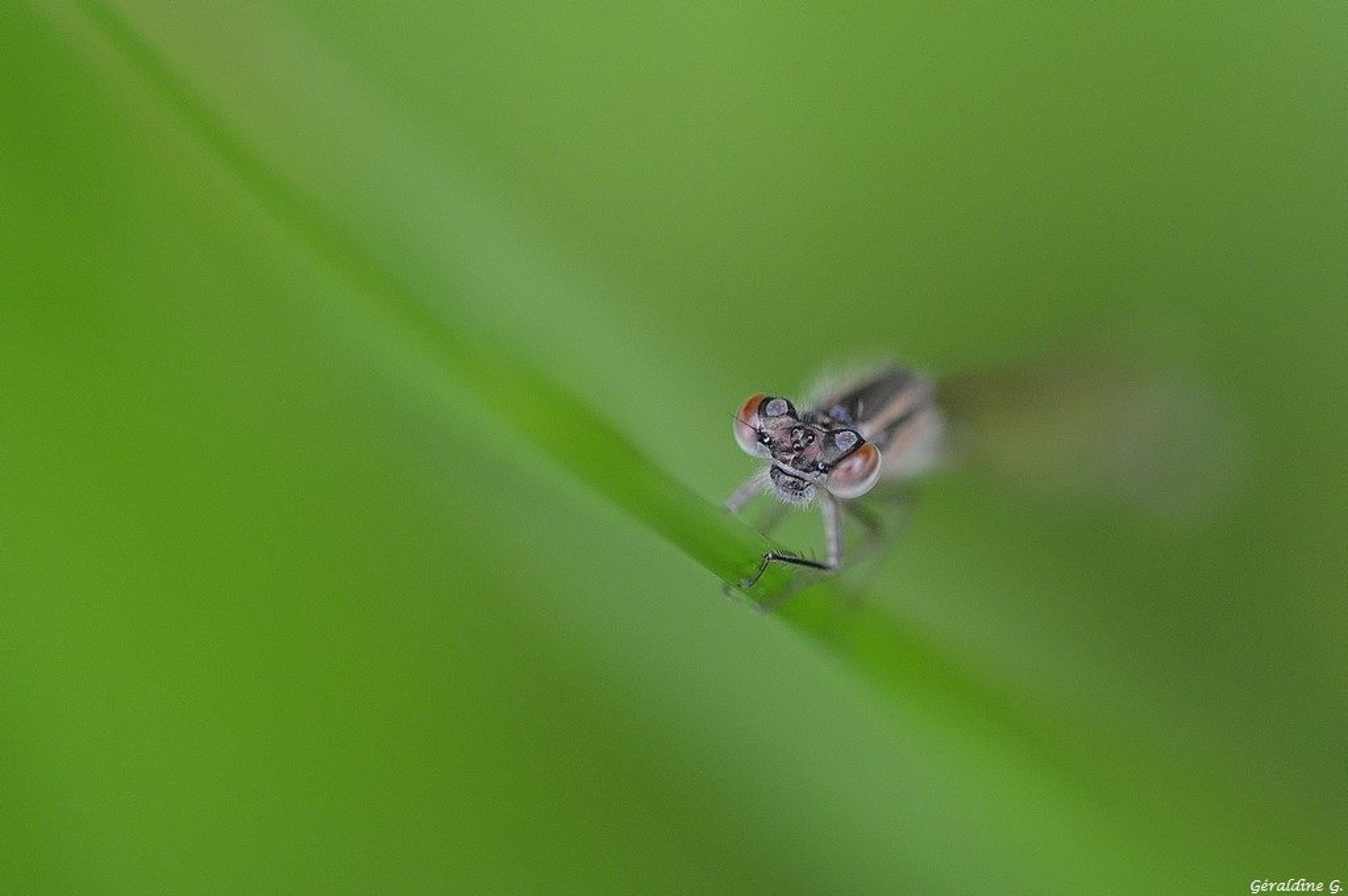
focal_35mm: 158
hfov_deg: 13.1
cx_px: 674
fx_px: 5893
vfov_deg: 8.7
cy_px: 448
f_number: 4.2
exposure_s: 1/640
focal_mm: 105
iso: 800
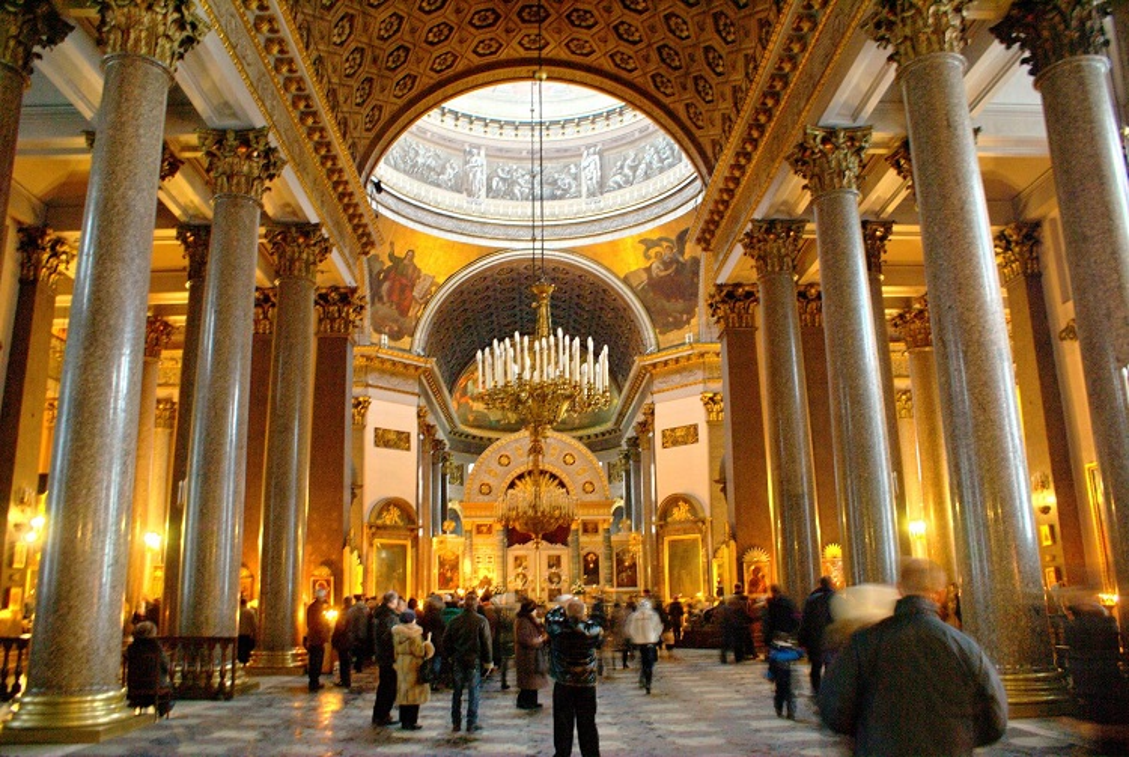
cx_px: 564
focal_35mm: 27
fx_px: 848
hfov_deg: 67.3
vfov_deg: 48.1
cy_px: 378
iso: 400
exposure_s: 1/1.67
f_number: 3.5
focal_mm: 18
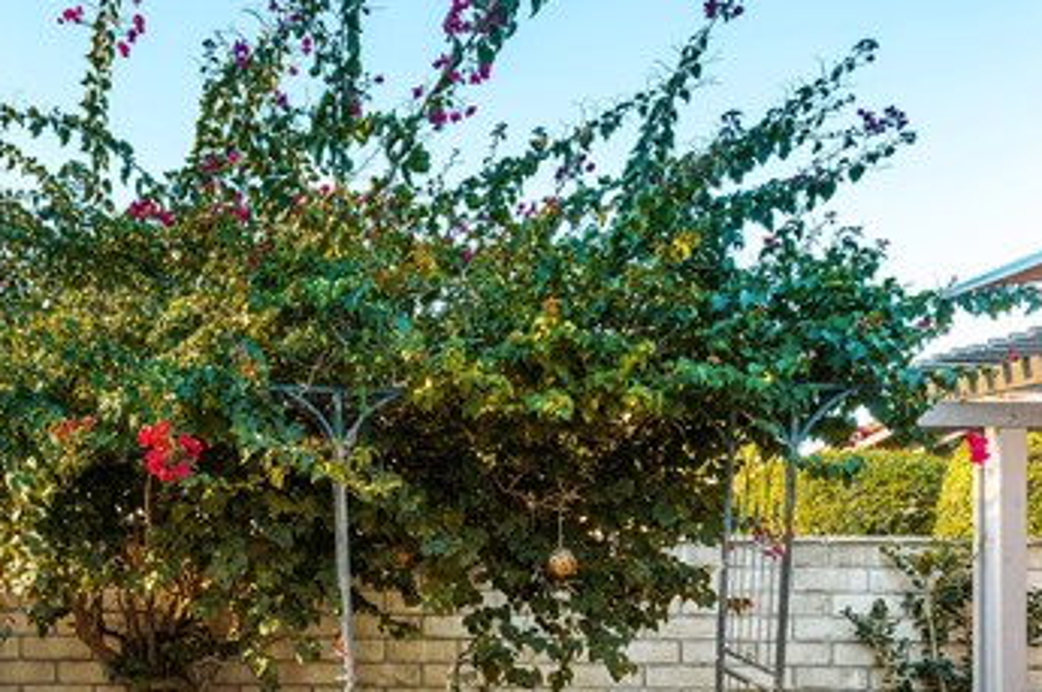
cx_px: 278
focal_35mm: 26
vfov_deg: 46.4
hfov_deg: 65.8
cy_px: 568
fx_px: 751
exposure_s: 1/40
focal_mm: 14
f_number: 8
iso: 100
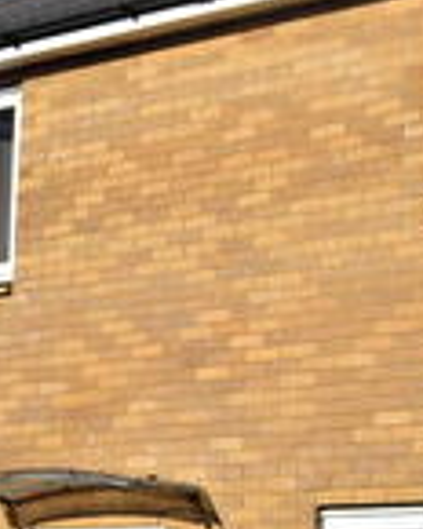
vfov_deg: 16.6
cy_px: 392
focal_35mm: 115
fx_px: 1804
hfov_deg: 13.3
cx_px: 325
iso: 200
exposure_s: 1/400
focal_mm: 17
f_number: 10
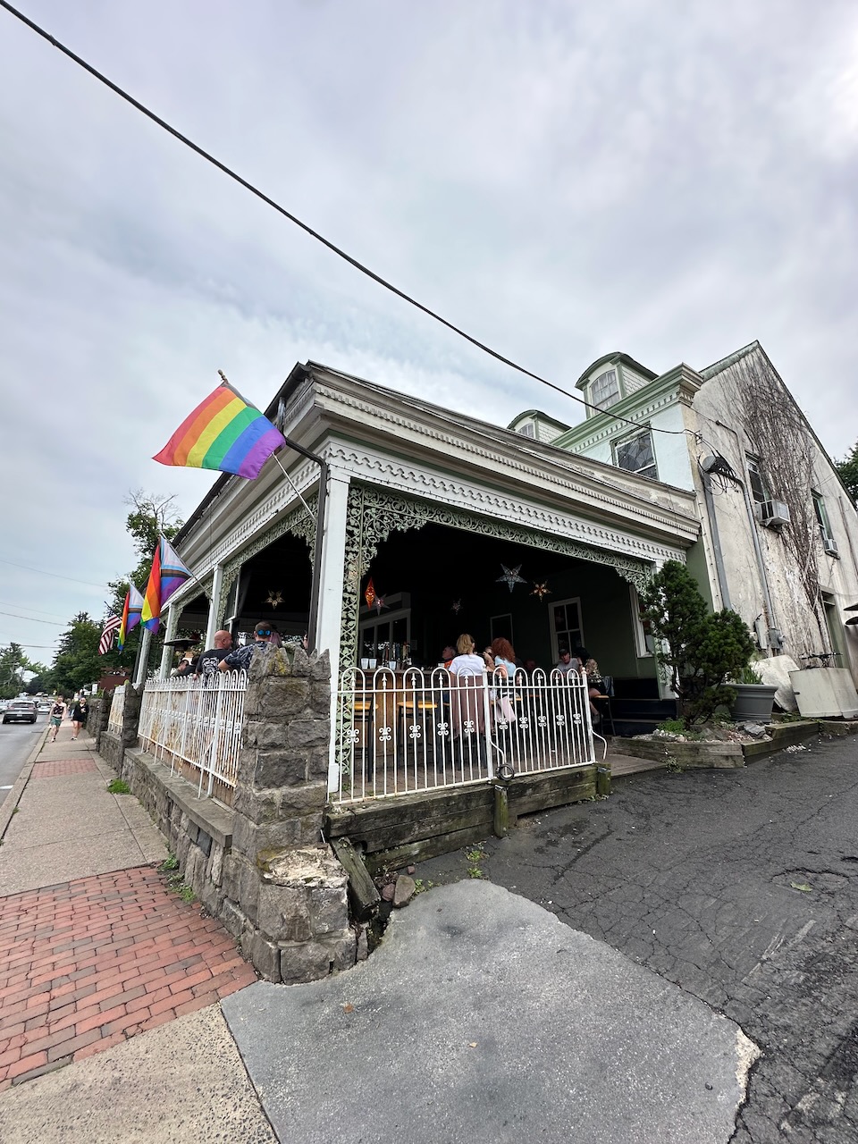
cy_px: 572
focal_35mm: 14
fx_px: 463
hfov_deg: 85.7
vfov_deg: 102.1
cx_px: 429
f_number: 2.2
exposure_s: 1/774
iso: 50
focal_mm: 2.22
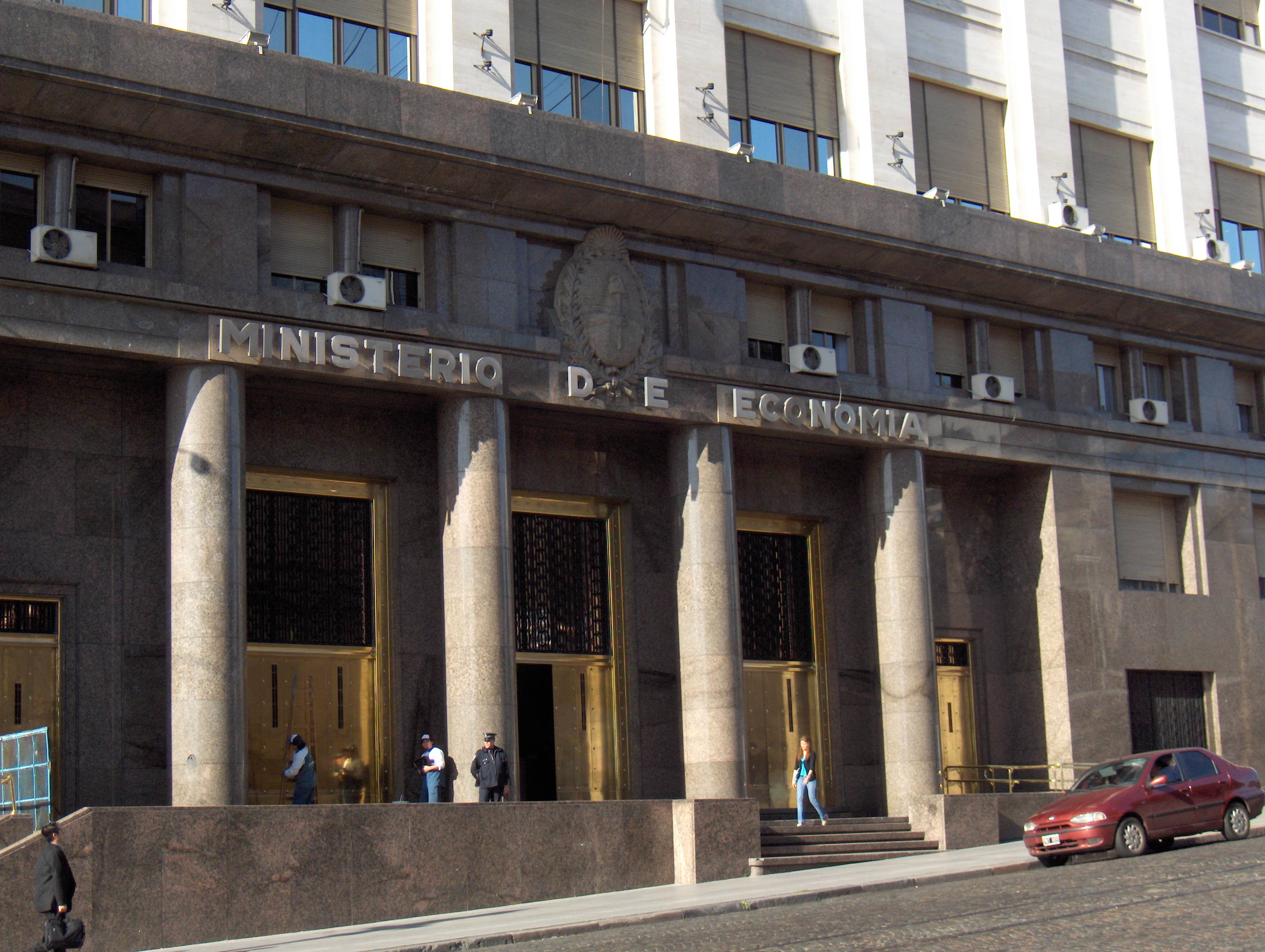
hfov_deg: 34.9
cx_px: 632
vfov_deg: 26.6
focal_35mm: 55
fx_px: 2013
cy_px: 476
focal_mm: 11.4
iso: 100
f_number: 3.2
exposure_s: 1/578
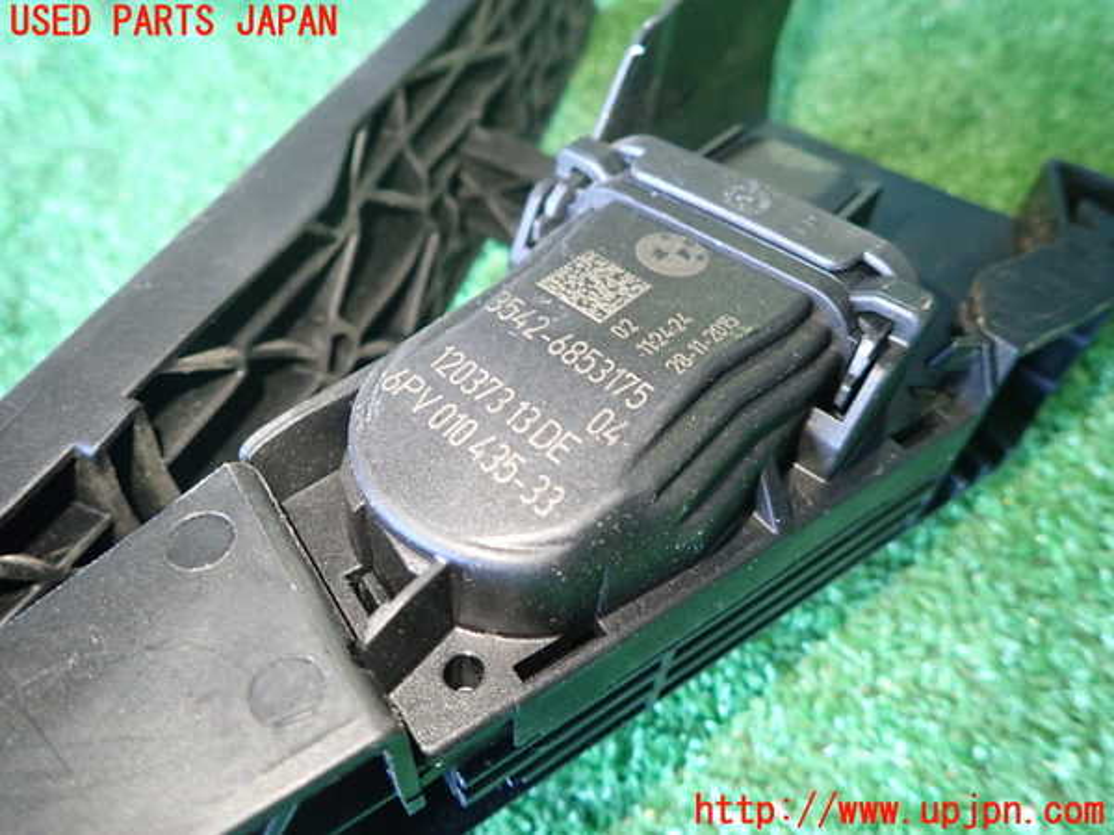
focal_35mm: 25
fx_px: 805
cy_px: 418
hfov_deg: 69.4
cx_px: 557
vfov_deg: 54.9
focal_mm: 4.5
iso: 400
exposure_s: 1/30
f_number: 2
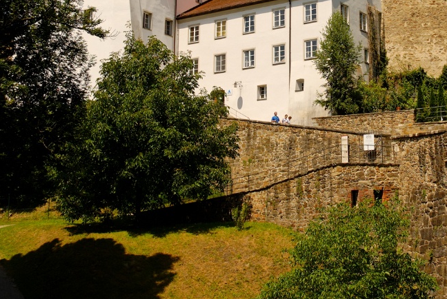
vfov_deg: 23.8
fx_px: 684
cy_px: 13
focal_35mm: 55
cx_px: 321
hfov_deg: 35.6
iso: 100
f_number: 8
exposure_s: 1/320
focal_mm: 18
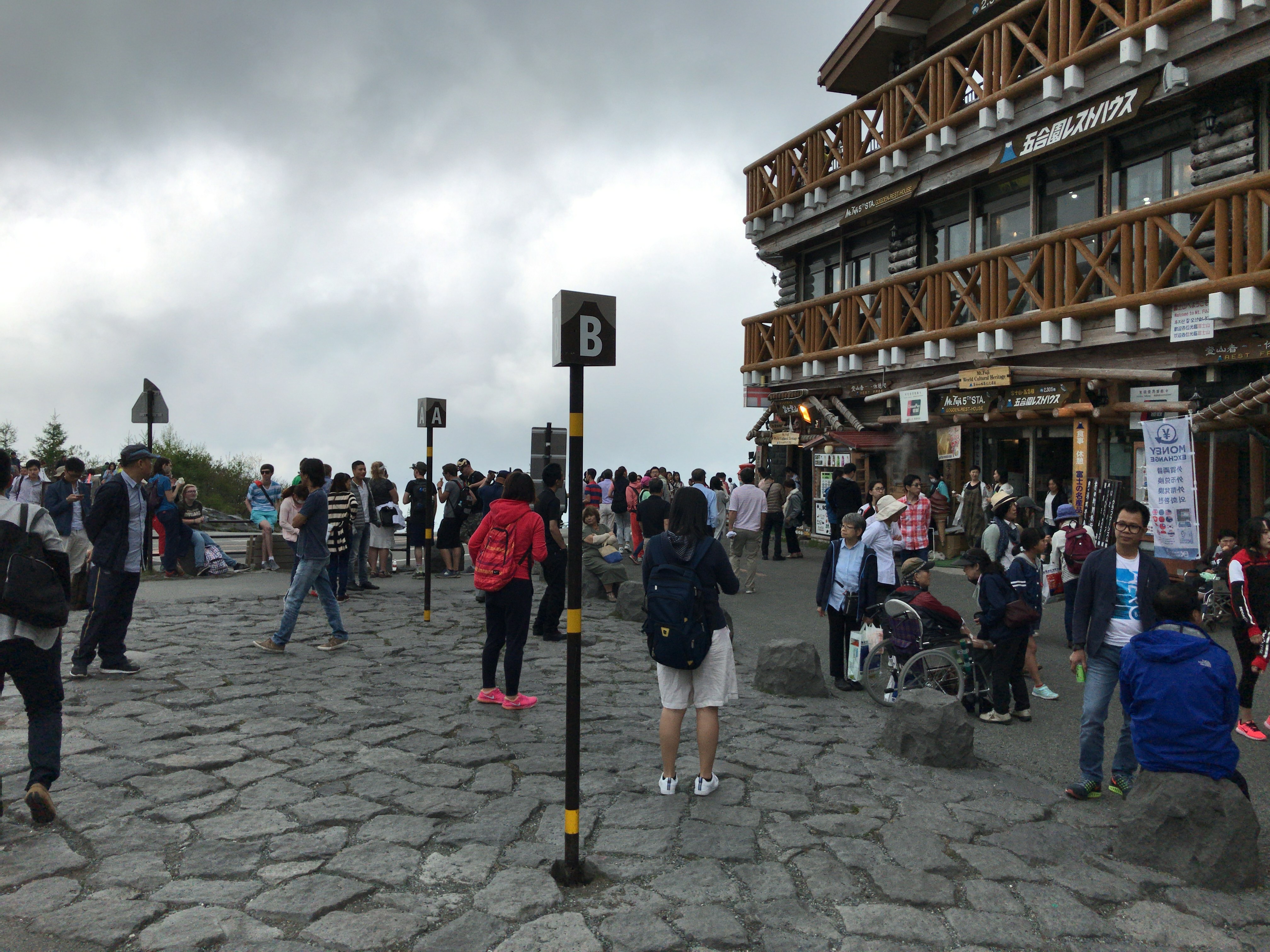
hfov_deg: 63.4
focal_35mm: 28
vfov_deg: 49.7
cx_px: 635
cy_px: 476
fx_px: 1027
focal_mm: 3.99
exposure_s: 1/2740
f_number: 1.8
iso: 20
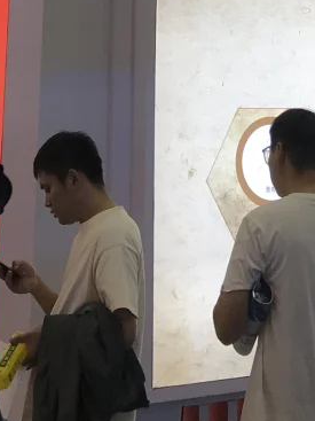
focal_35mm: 110
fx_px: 1335
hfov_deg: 13.3
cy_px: -364
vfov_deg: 15.2
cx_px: 293
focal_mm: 3.99
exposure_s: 1/109
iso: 20
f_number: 1.8
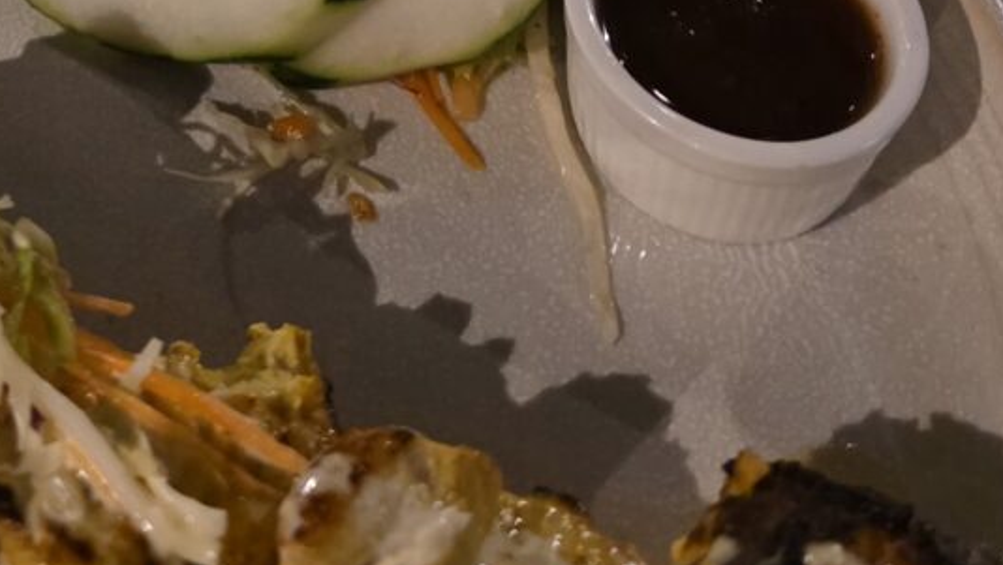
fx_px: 2129
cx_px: 109
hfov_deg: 25.7
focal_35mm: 80
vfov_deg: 13.0
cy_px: -601
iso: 1250
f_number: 1.7
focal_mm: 6.3
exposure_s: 1/50.3
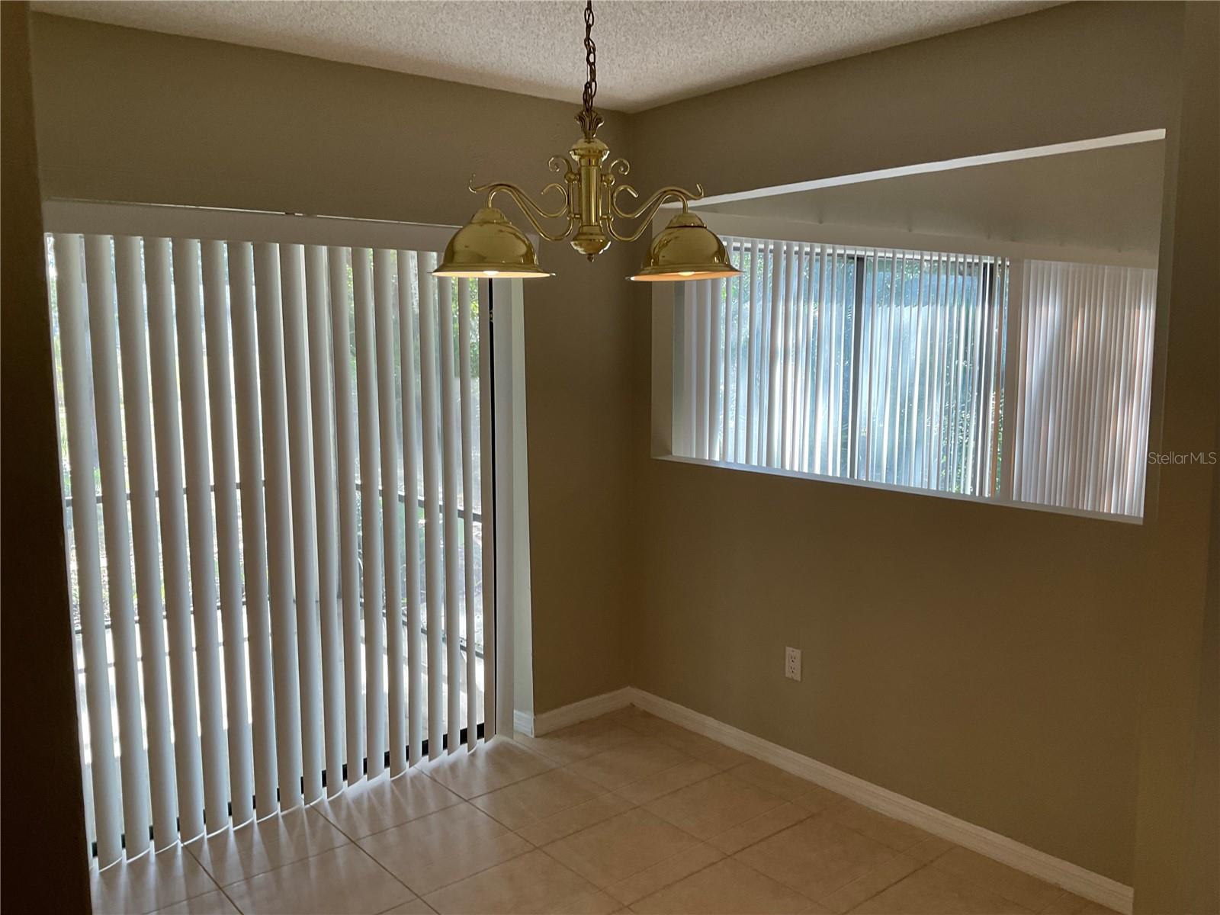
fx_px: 1022
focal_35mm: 29
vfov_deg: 48.2
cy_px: 458
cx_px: 610
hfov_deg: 61.7
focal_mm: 3
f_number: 1.8
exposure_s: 1/120
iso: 40
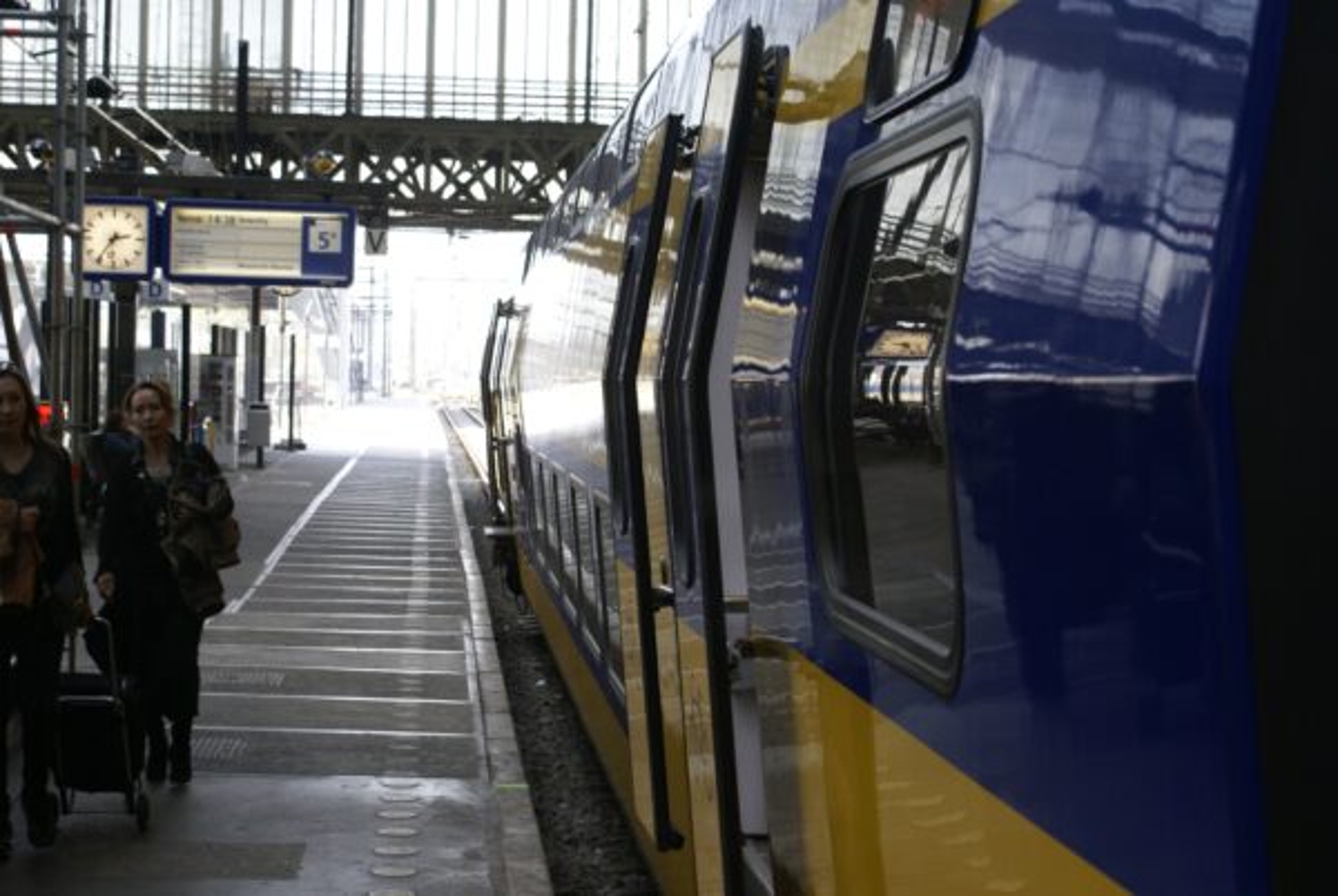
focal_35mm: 75
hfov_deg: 27.0
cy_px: 448
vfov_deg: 18.2
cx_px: 669
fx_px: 2792
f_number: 5.6
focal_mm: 50
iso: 250
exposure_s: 1/80
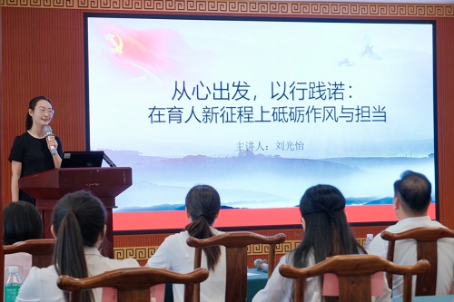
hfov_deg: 22.6
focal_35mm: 90
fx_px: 1135
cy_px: 151
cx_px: 227
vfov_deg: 15.2
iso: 1000
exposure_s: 1/8
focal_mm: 59.9
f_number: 10
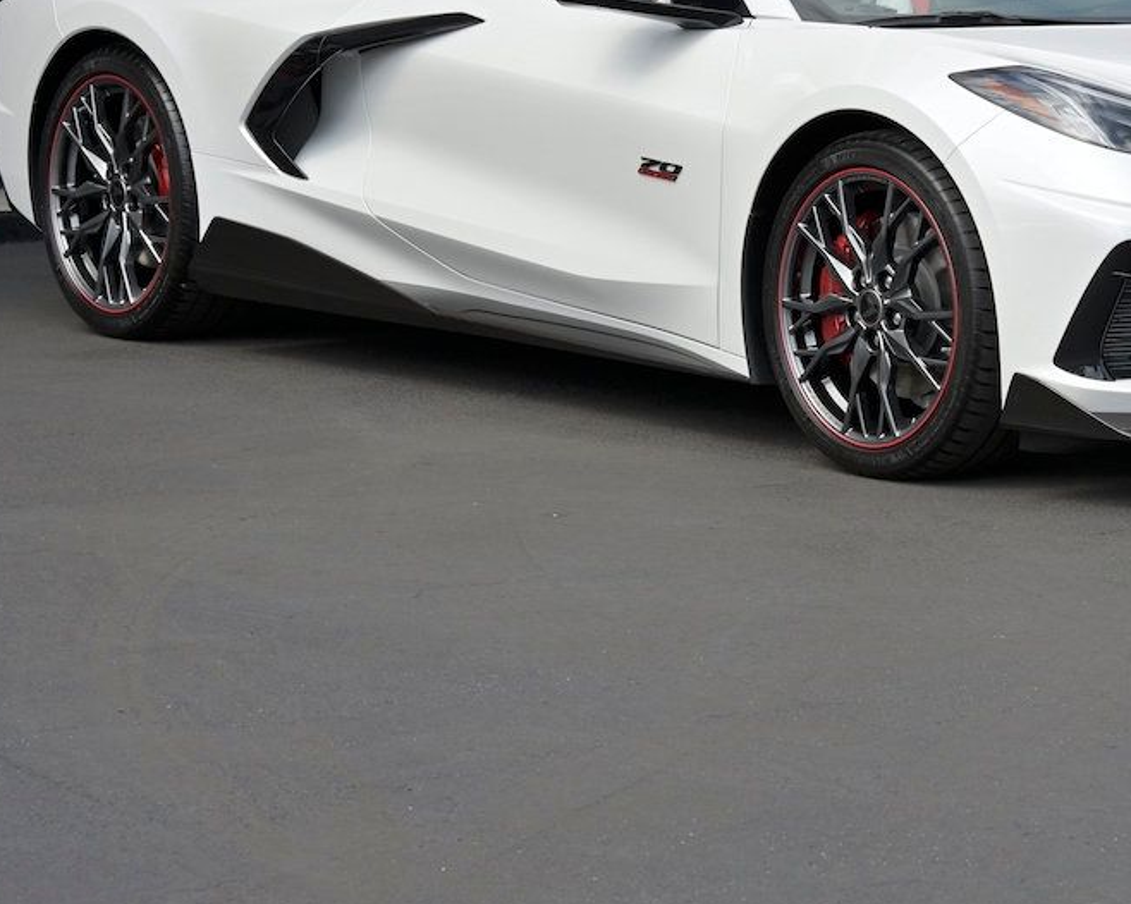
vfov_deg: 11.2
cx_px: 856
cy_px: 219
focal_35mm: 137
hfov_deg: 14.0
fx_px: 4584
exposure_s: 1/250
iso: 160
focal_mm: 75
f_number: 9
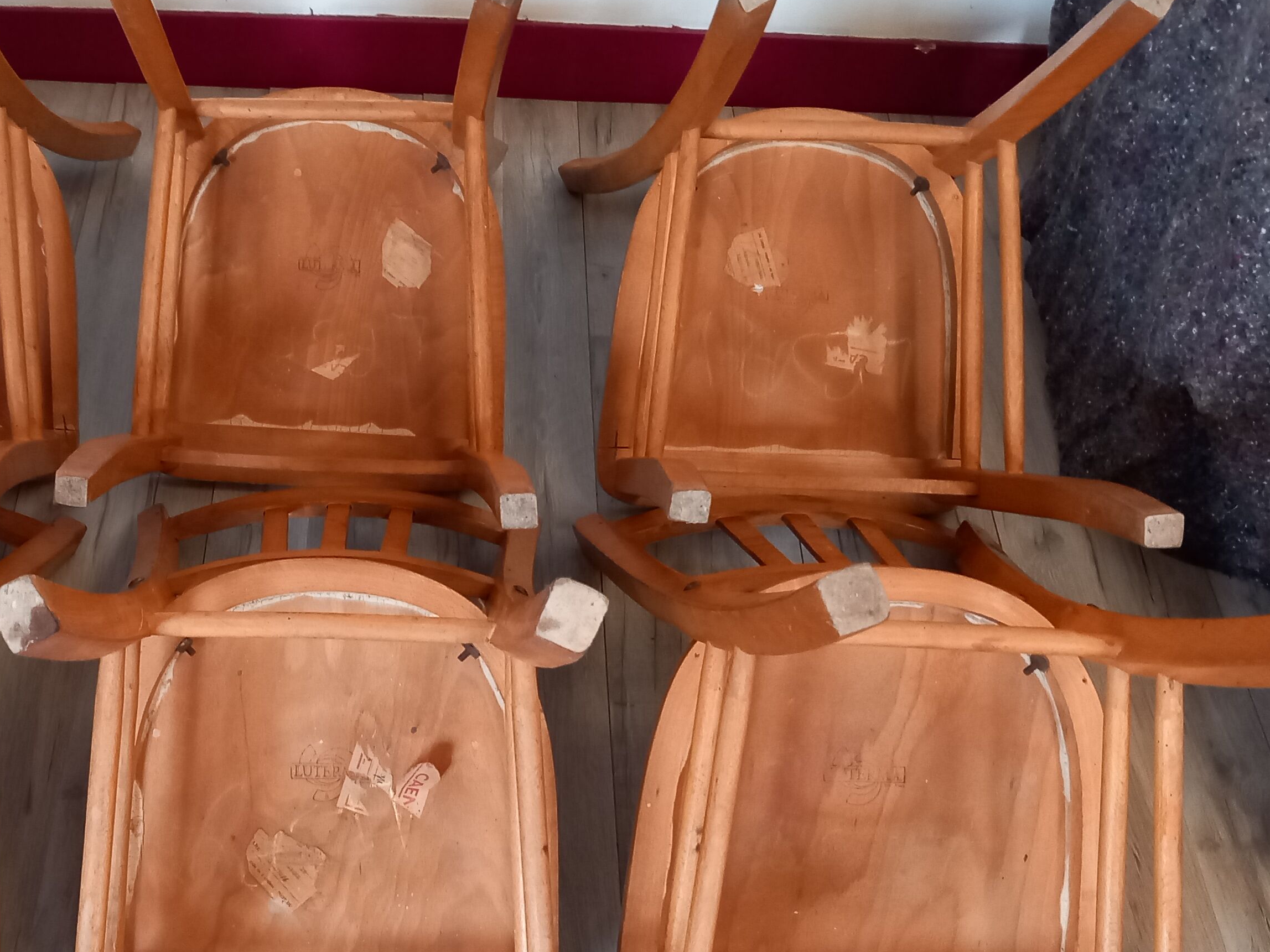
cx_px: 341
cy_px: 697
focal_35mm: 48
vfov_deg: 29.8
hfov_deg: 38.8
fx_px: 1761
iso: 320
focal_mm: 4
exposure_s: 1/25
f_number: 1.8
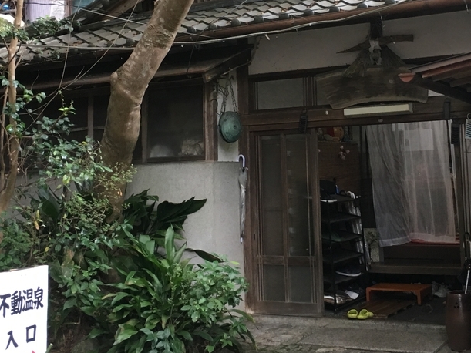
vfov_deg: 25.4
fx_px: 775
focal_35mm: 57
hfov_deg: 33.6
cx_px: 294
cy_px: 92
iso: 100
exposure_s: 1/30
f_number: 2.2
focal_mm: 4.15
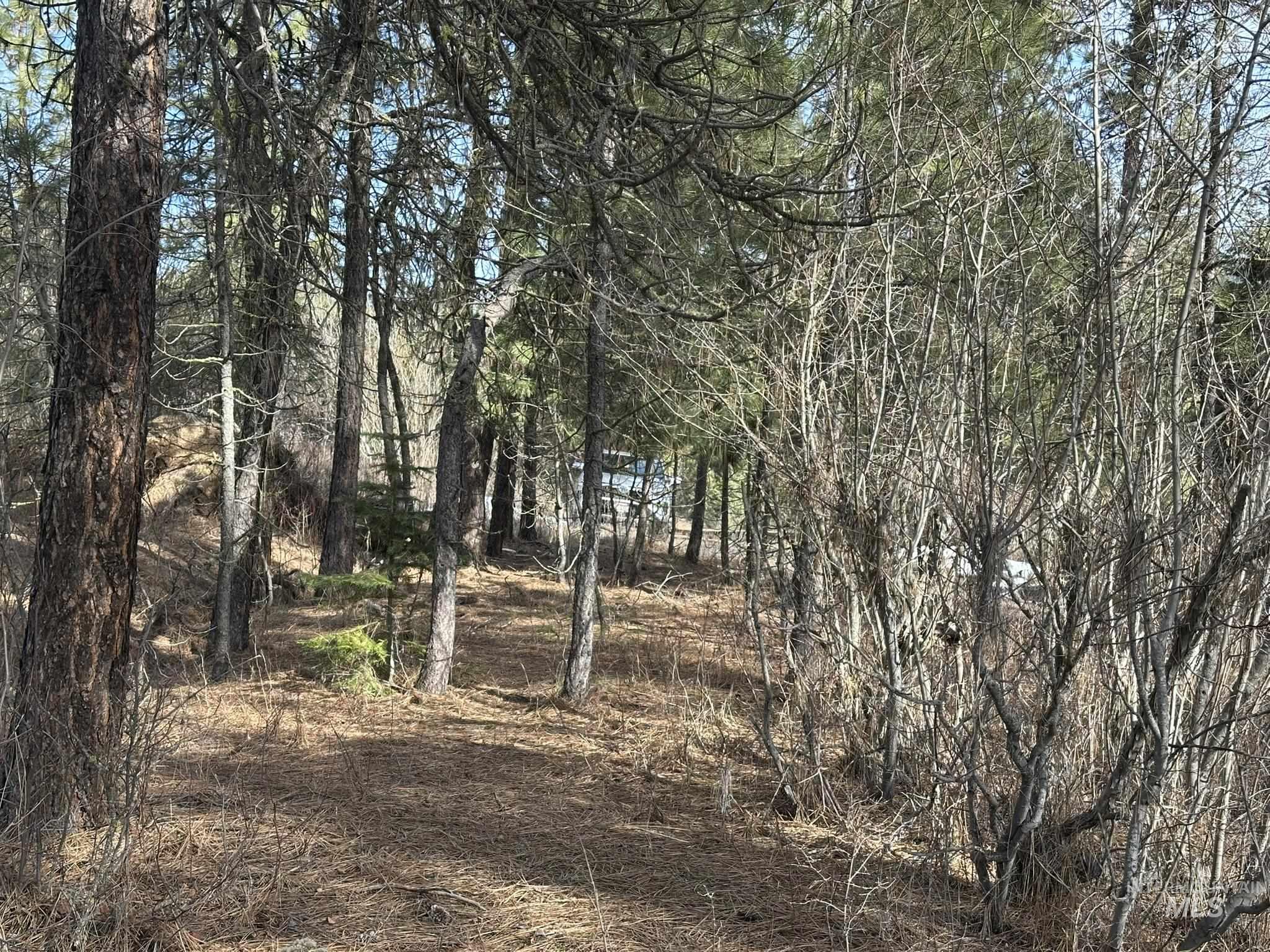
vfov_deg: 30.3
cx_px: 635
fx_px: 1761
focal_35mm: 48
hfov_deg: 39.7
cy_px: 476
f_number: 1.78
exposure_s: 1/529
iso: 64
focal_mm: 6.86
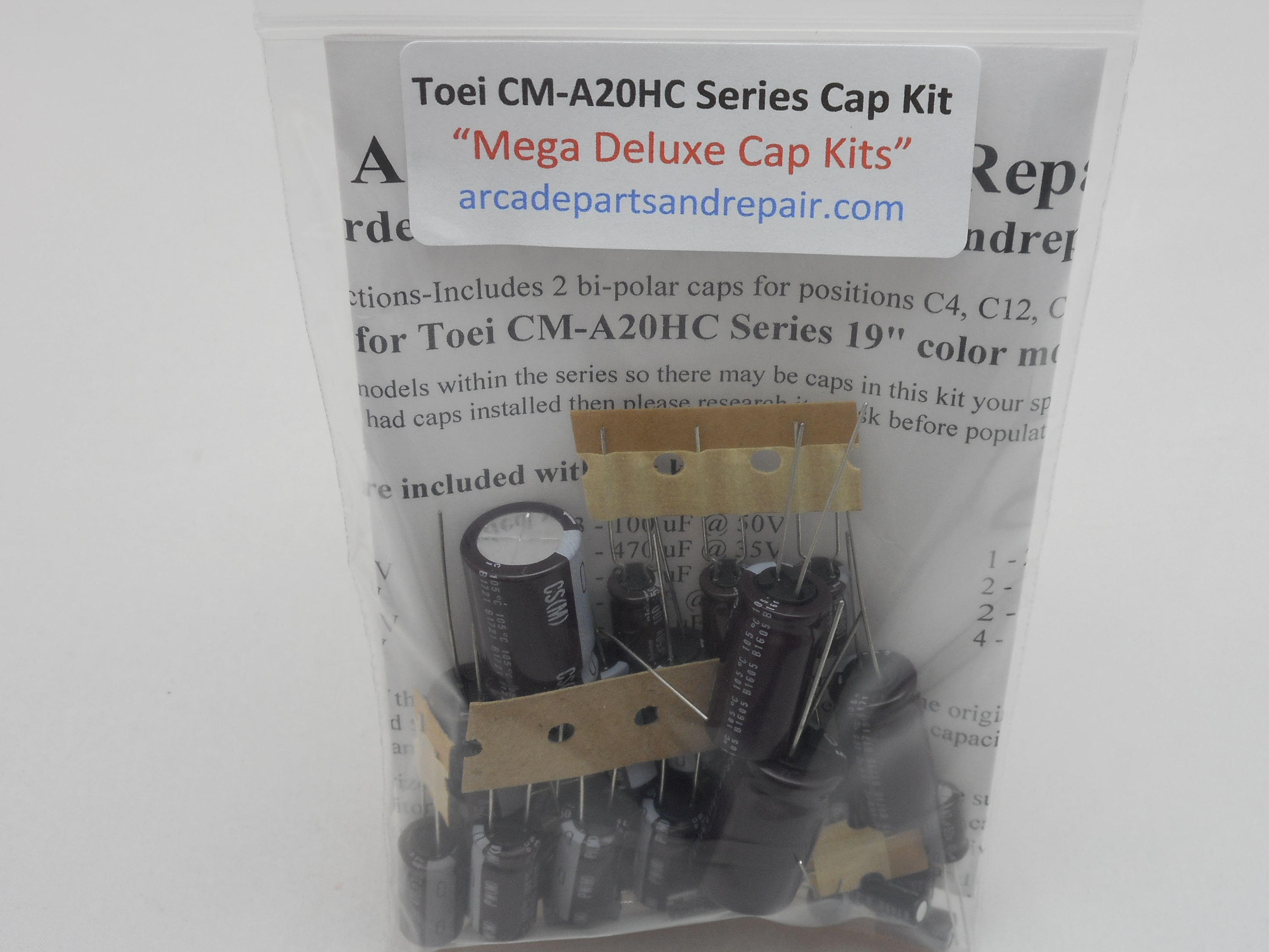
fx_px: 2016
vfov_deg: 26.6
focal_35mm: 55
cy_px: 468
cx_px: 670
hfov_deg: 34.9
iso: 110
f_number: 4.7
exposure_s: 1/30
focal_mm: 7.9
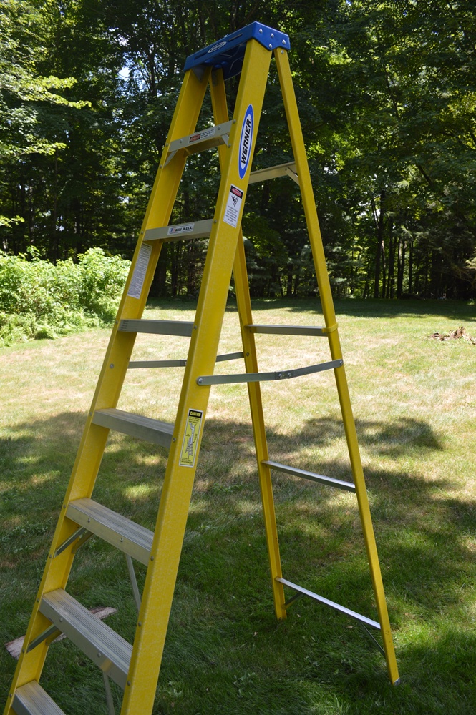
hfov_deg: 47.9
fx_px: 536
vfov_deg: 67.4
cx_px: 238
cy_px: 358
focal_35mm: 27
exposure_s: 1/125
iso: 160
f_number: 5.6
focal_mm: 18
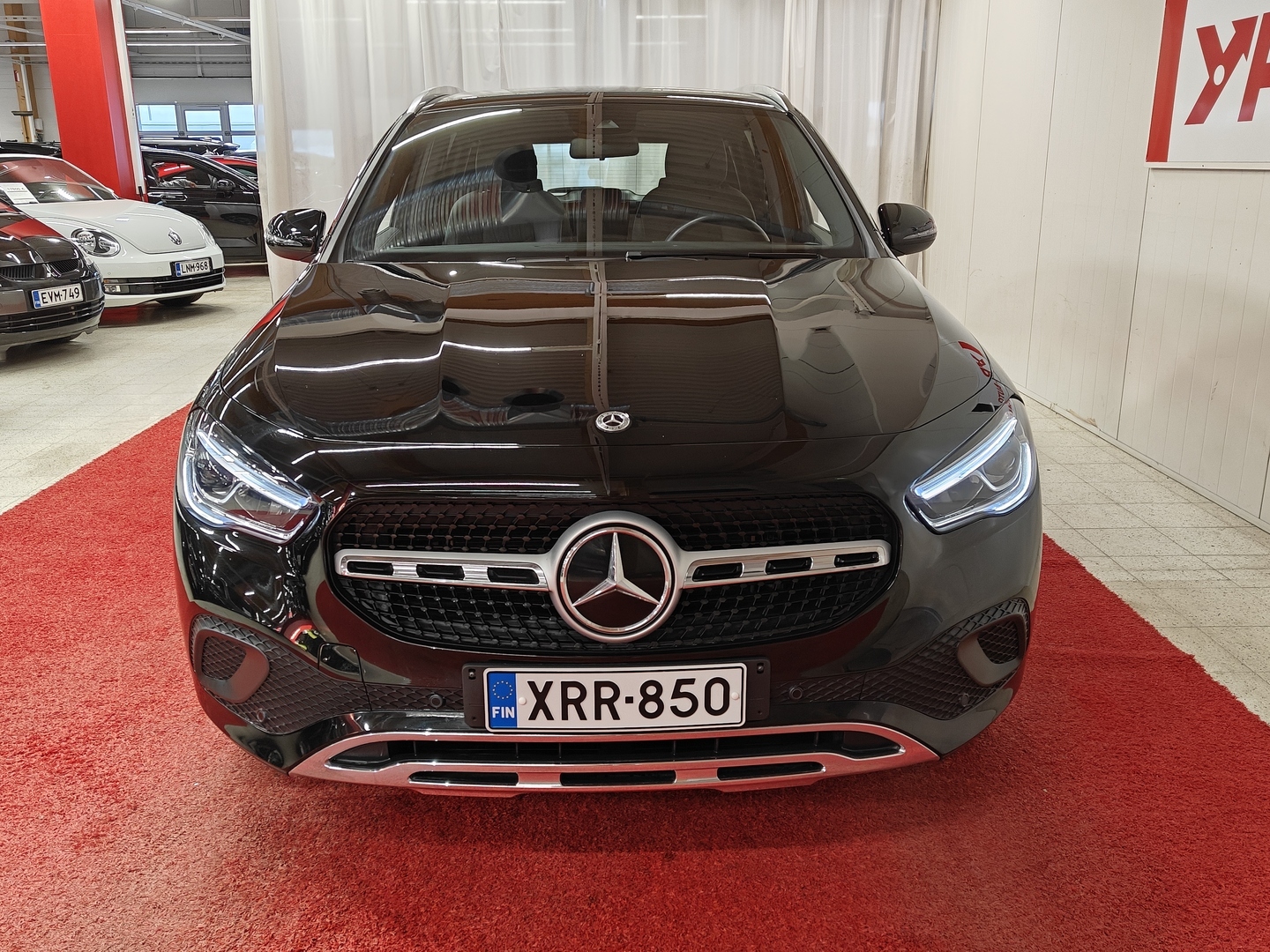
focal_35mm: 30
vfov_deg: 46.8
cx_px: 635
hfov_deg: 60.0
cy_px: 476
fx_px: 1101
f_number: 1.8
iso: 100
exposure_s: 1/100
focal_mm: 5.59
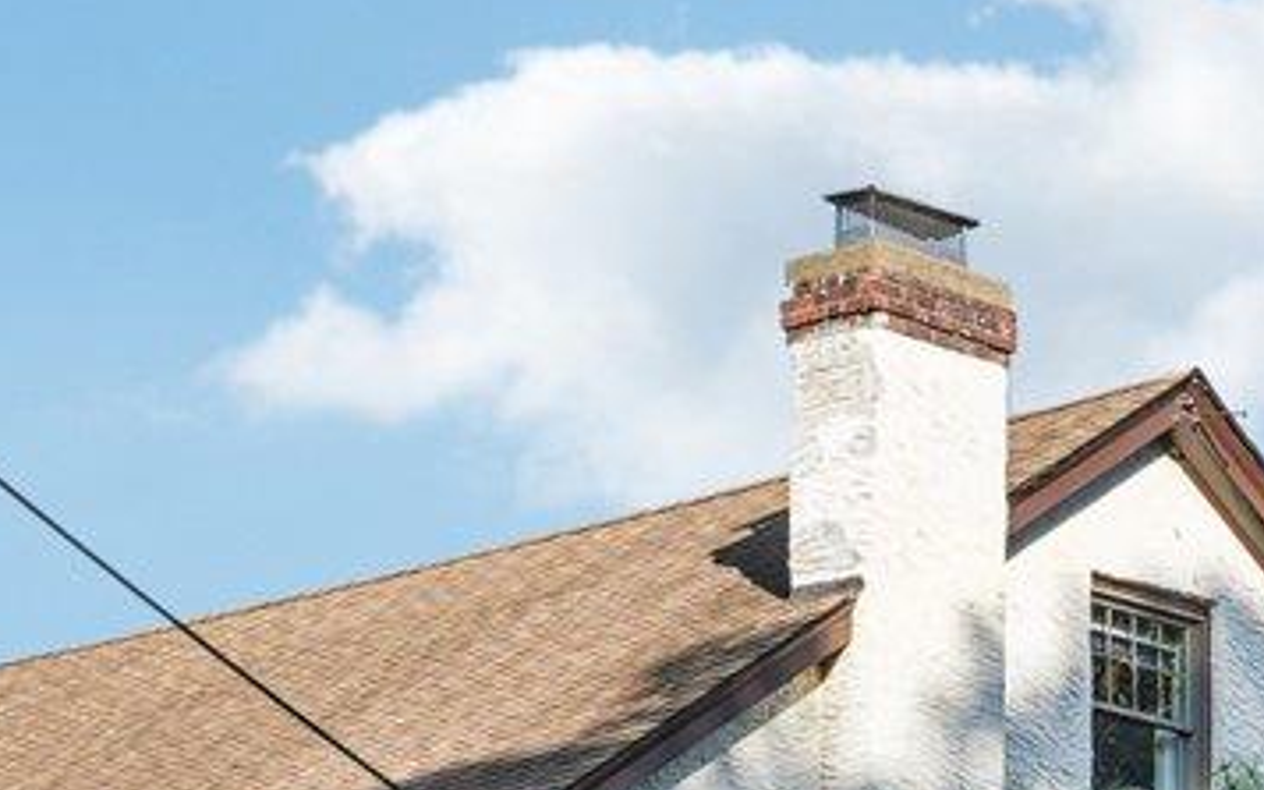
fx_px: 6441
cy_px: 1500
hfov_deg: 11.1
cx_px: 1285
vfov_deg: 6.8
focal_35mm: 187
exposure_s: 1/125
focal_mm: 32
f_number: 9
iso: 100
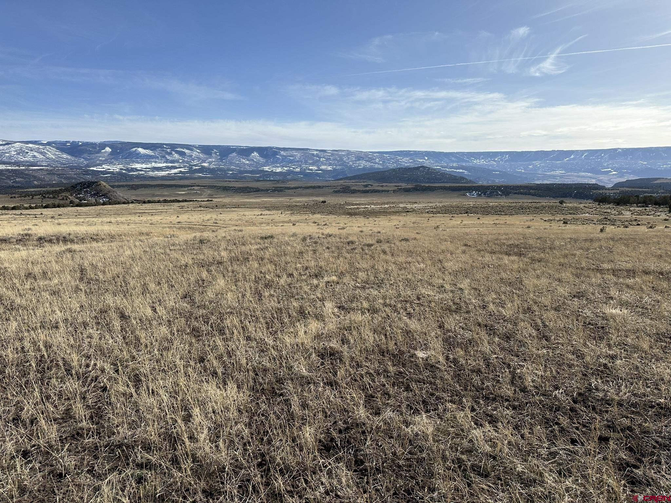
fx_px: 465
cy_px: 252
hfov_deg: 71.6
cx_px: 336
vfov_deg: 56.8
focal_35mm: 24
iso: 80
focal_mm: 6.86
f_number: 1.78
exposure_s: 1/7576
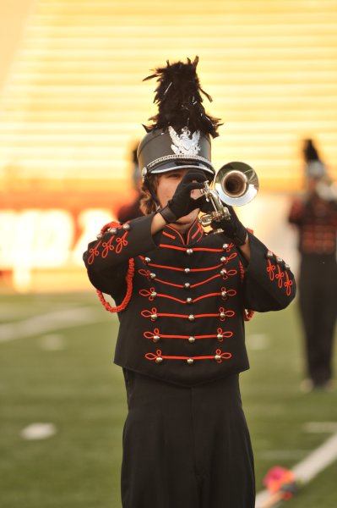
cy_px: 254
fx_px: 4219
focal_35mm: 300
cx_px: 168
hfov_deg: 4.6
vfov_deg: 6.9
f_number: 2.8
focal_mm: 200
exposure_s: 1/500
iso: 200
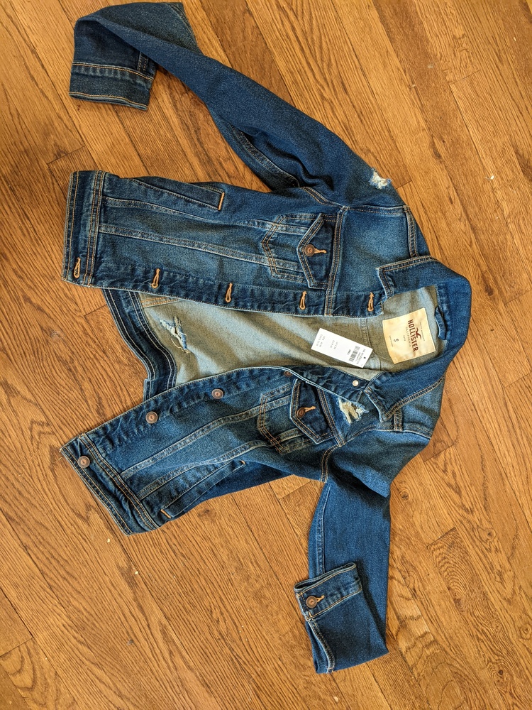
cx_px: 266
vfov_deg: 65.3
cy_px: 355
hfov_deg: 51.4
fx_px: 553
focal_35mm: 27
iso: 252
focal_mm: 4.44
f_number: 1.8
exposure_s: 1/120
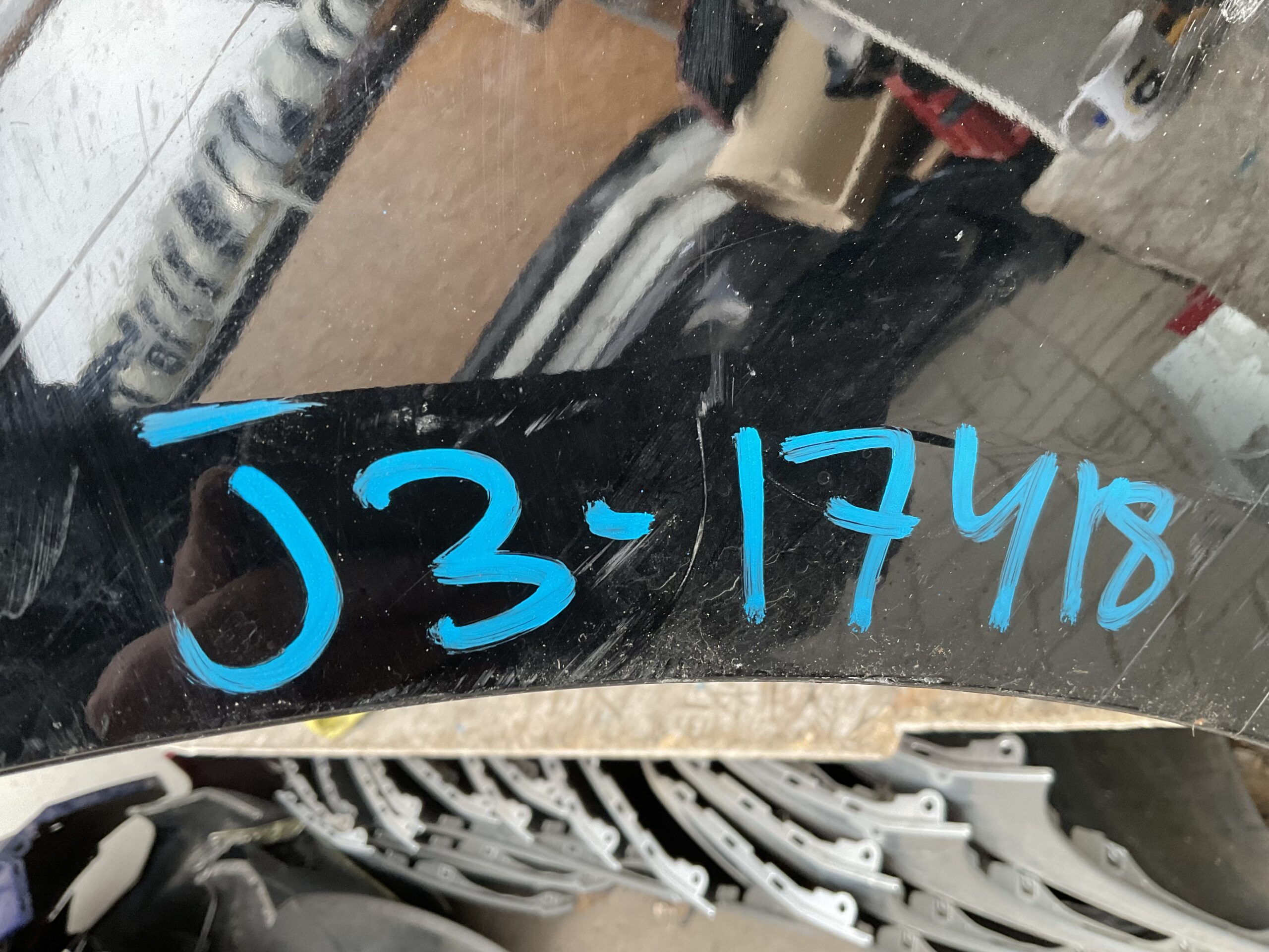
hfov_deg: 61.7
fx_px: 1063
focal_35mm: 29
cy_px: 476
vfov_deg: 48.2
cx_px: 634
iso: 80
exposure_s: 1/60
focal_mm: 3
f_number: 1.8
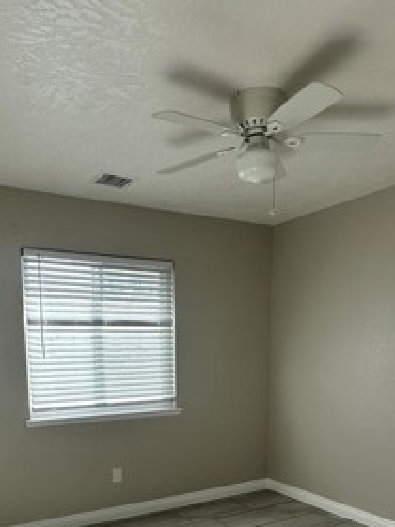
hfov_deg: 44.1
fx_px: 487
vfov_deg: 52.8
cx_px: 181
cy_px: 427
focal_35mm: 32
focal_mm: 2.22
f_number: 2.2
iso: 40
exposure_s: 1/178
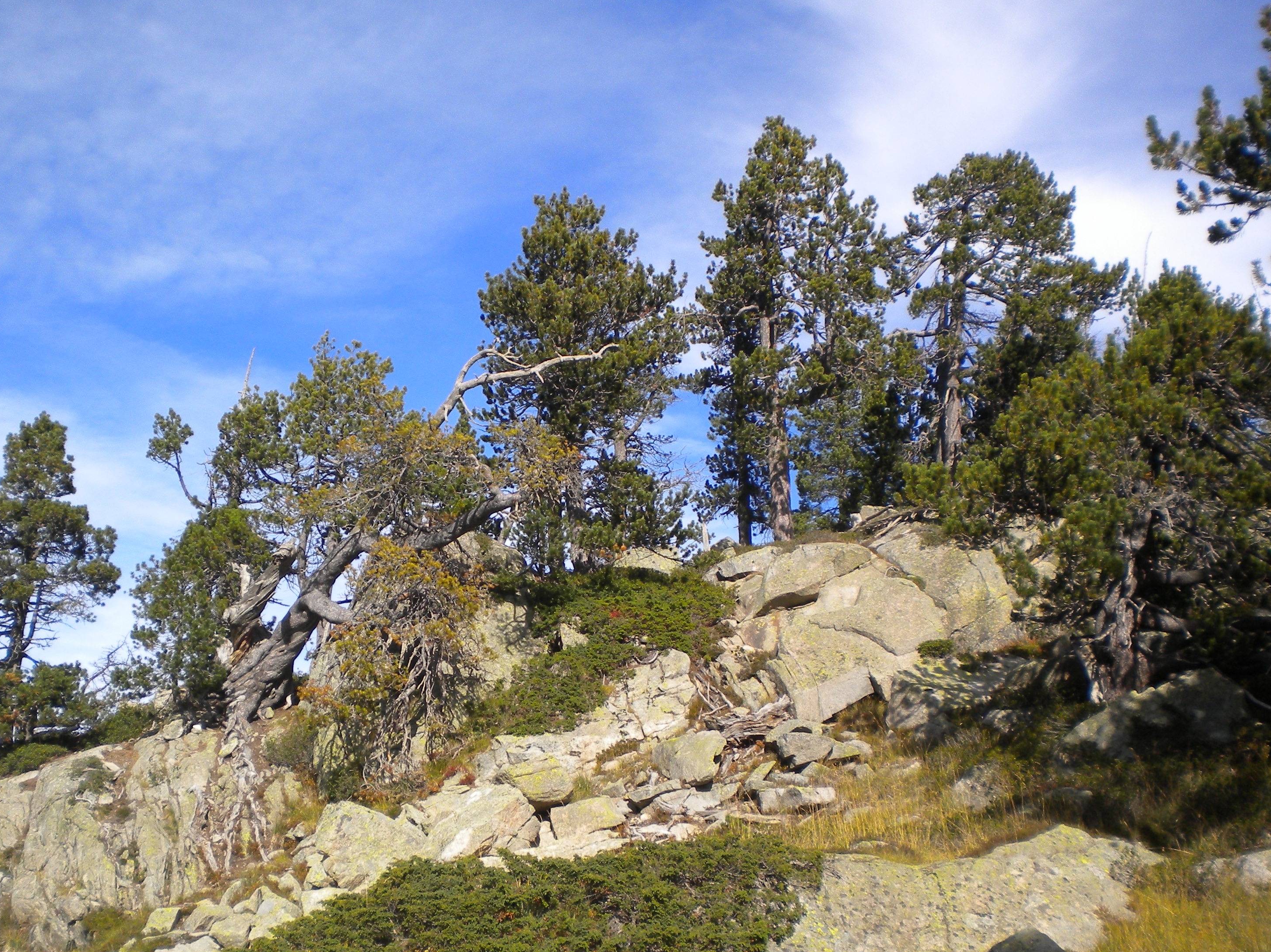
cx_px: 613
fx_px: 1615
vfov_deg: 32.9
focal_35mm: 44
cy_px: 485
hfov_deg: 42.9
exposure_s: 1/438
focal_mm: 6.3
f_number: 4.6
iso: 80
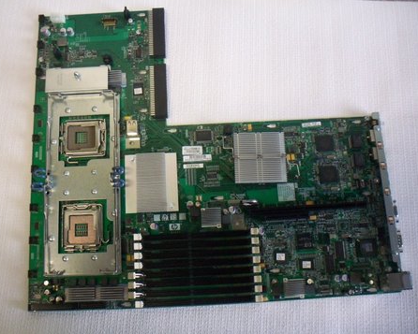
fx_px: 495
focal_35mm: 40
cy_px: 167
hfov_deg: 45.8
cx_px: 219
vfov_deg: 37.4
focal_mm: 6.3
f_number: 3.5
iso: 400
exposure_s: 1/60
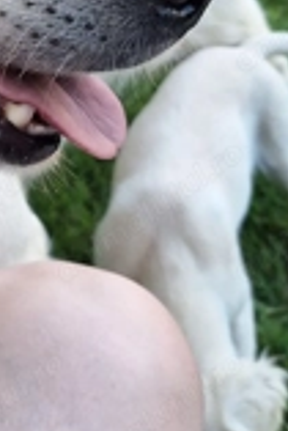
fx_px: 730
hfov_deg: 20.2
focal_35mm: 61
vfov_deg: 31.4
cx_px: -99
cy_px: 49
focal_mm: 5.54
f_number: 1.8
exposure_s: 1/112
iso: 40
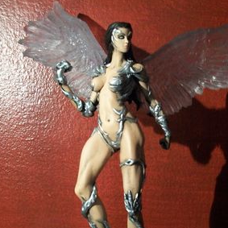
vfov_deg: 34.8
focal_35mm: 48
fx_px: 358
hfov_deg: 35.3
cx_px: 129
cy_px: 163
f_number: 2.9
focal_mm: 5.7
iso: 220
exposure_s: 1/8
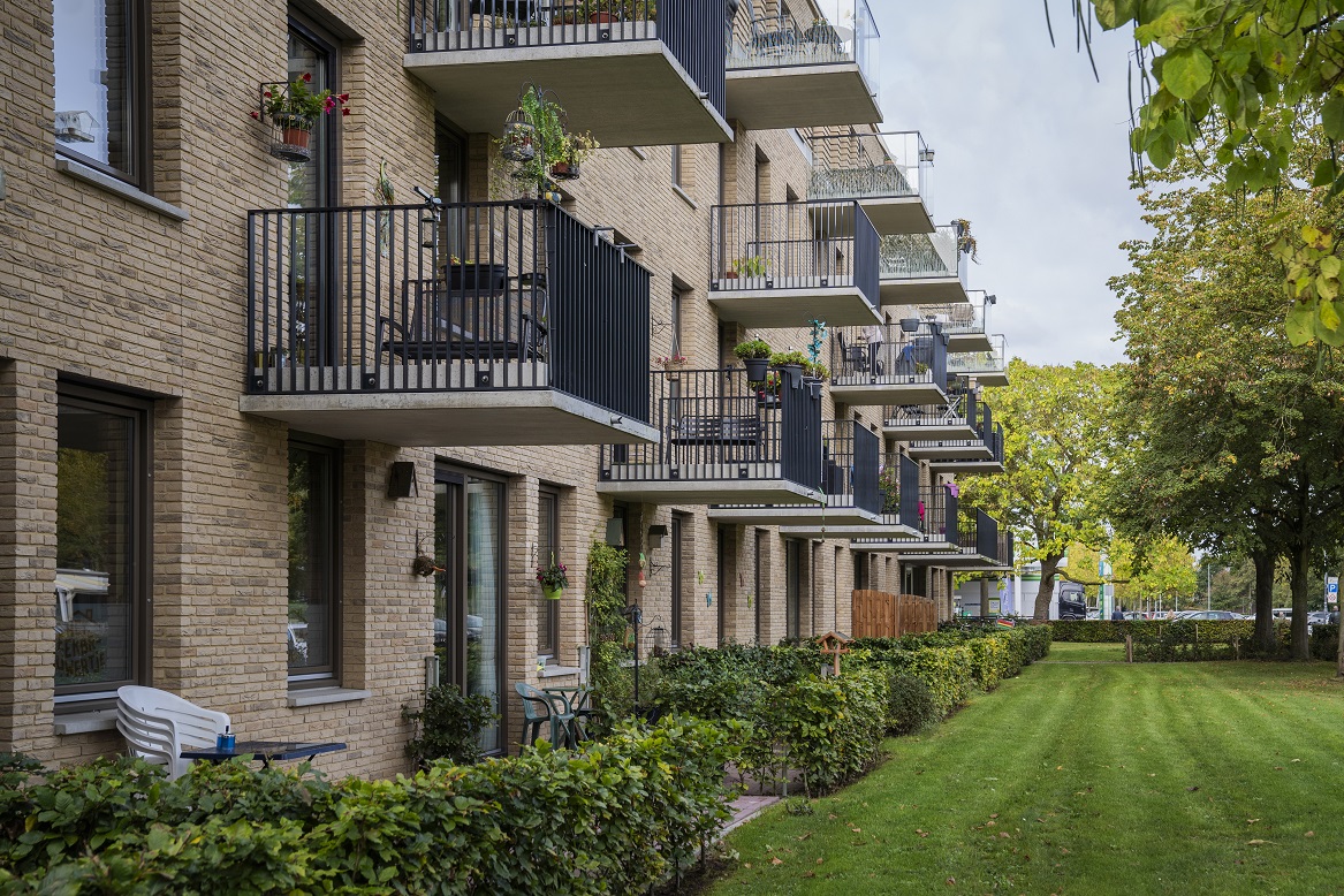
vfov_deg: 33.4
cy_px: 448
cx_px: 672
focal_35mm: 40
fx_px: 1493
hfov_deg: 48.5
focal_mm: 40
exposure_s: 1/320
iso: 200
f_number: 5
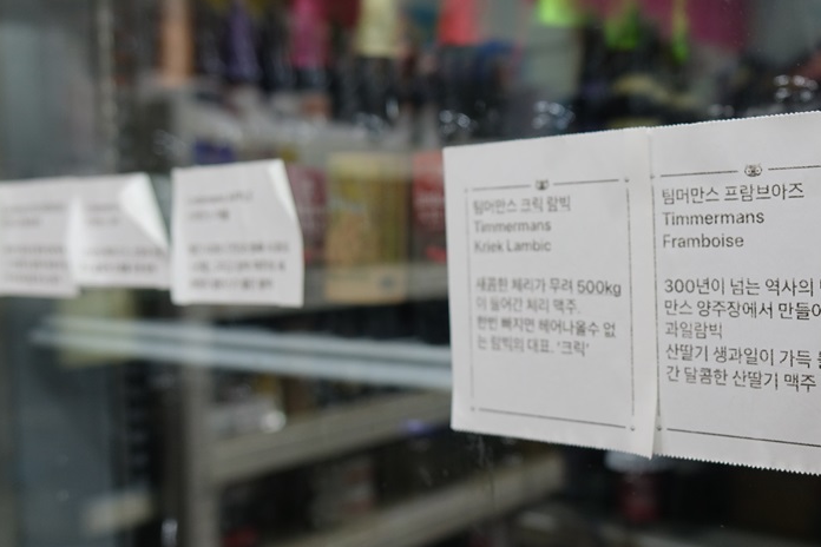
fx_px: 912
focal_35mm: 40
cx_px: 620
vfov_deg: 33.4
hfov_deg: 46.6
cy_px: 258
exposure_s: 1/30
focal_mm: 8.83
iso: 125
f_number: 2.8
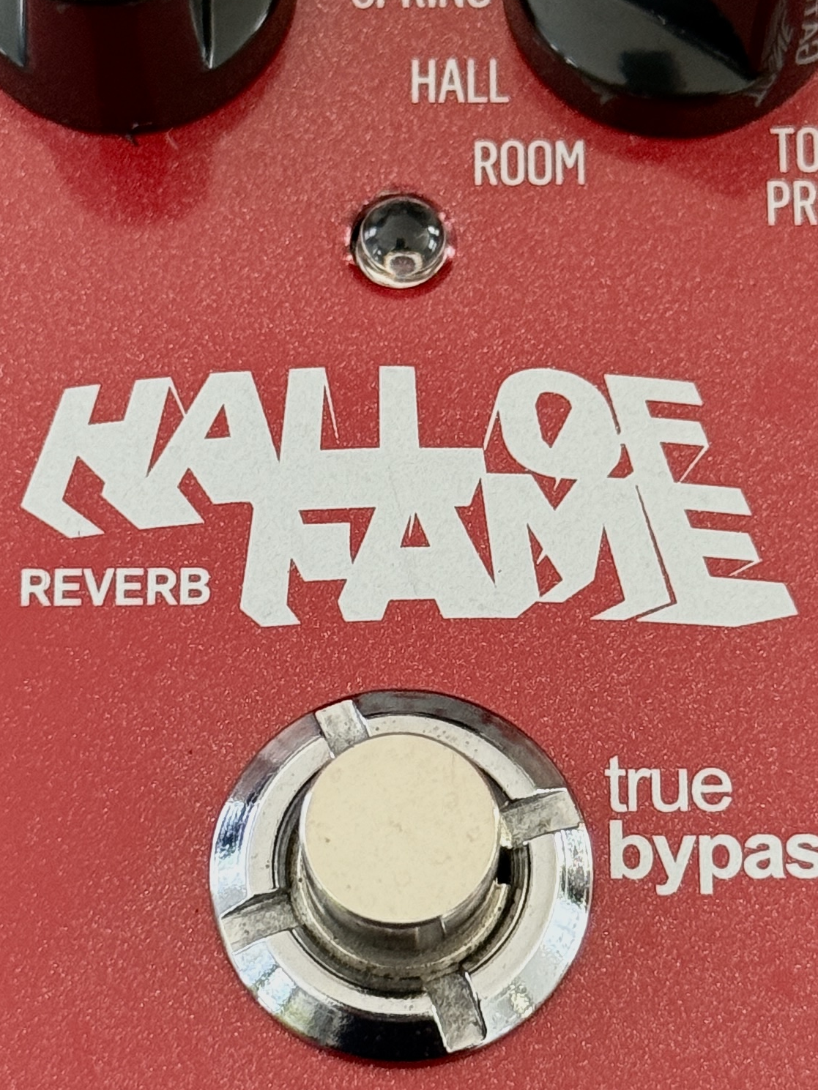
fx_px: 4095
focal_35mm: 130
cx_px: 379
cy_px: 483
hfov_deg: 11.4
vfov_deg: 15.2
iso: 250
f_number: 1.78
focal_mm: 6.76
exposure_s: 1/48
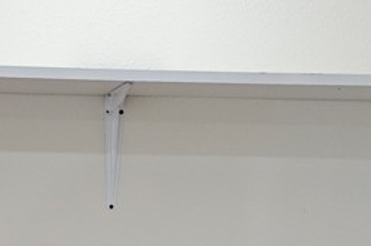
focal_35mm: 97
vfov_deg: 12.5
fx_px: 998
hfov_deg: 20.9
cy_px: 485
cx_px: 89
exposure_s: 1/120
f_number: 1.7
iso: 160
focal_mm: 6.3
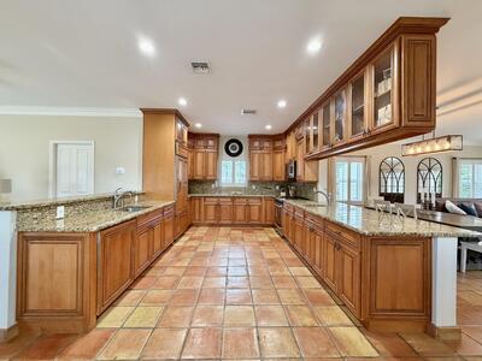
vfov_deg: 85.7
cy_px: 180
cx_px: 241
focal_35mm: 14
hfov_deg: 102.1
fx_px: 195
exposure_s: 1/60
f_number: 2.2
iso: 400
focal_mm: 2.22
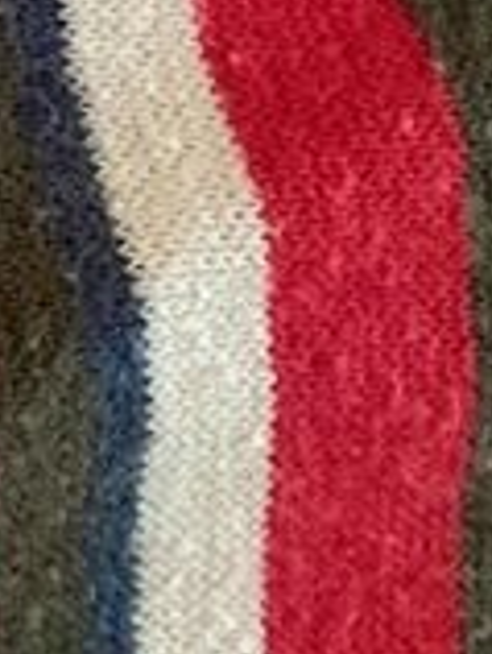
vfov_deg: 11.4
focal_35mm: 168
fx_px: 3175
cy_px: -228
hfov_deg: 7.7
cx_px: -976
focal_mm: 4.25
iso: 500
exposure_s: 1/40
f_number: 1.8
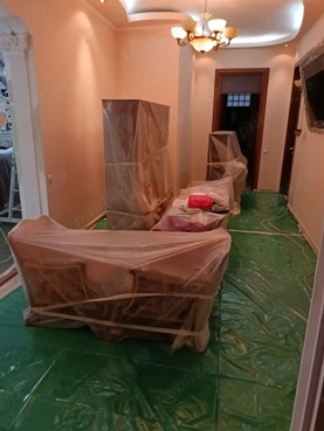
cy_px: 217
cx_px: 152
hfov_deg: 53.1
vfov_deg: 67.3
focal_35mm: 26
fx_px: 324
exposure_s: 1/60
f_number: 1.75
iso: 3407
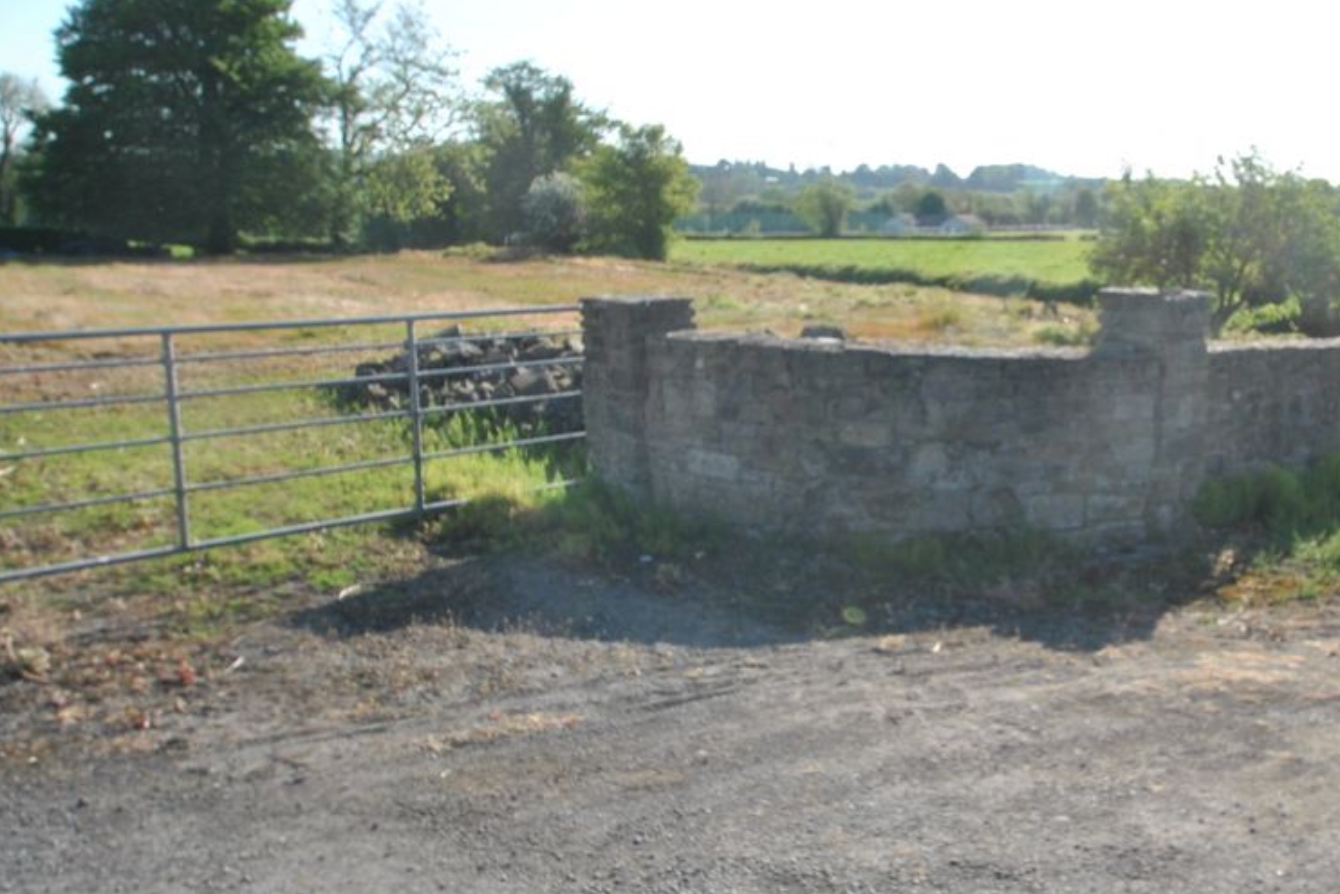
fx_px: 1247
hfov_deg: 54.5
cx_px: 963
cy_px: 396
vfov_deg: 39.4
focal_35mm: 33
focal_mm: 11.5
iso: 100
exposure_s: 1/200
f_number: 7.1
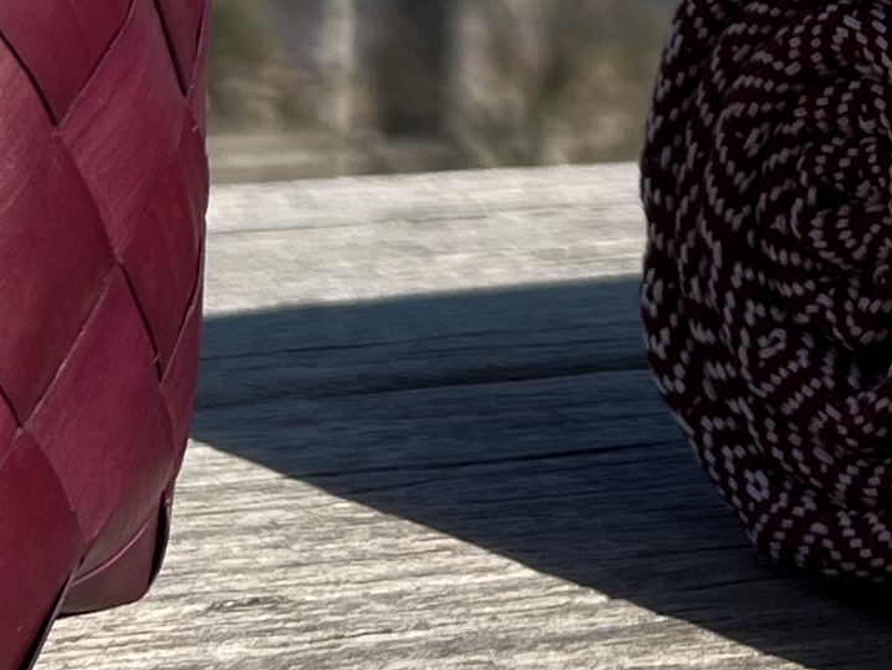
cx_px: 1078
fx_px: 3789
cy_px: -333
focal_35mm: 147
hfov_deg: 13.1
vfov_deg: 9.8
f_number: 1.5
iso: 50
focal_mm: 5.7
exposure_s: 1/4831
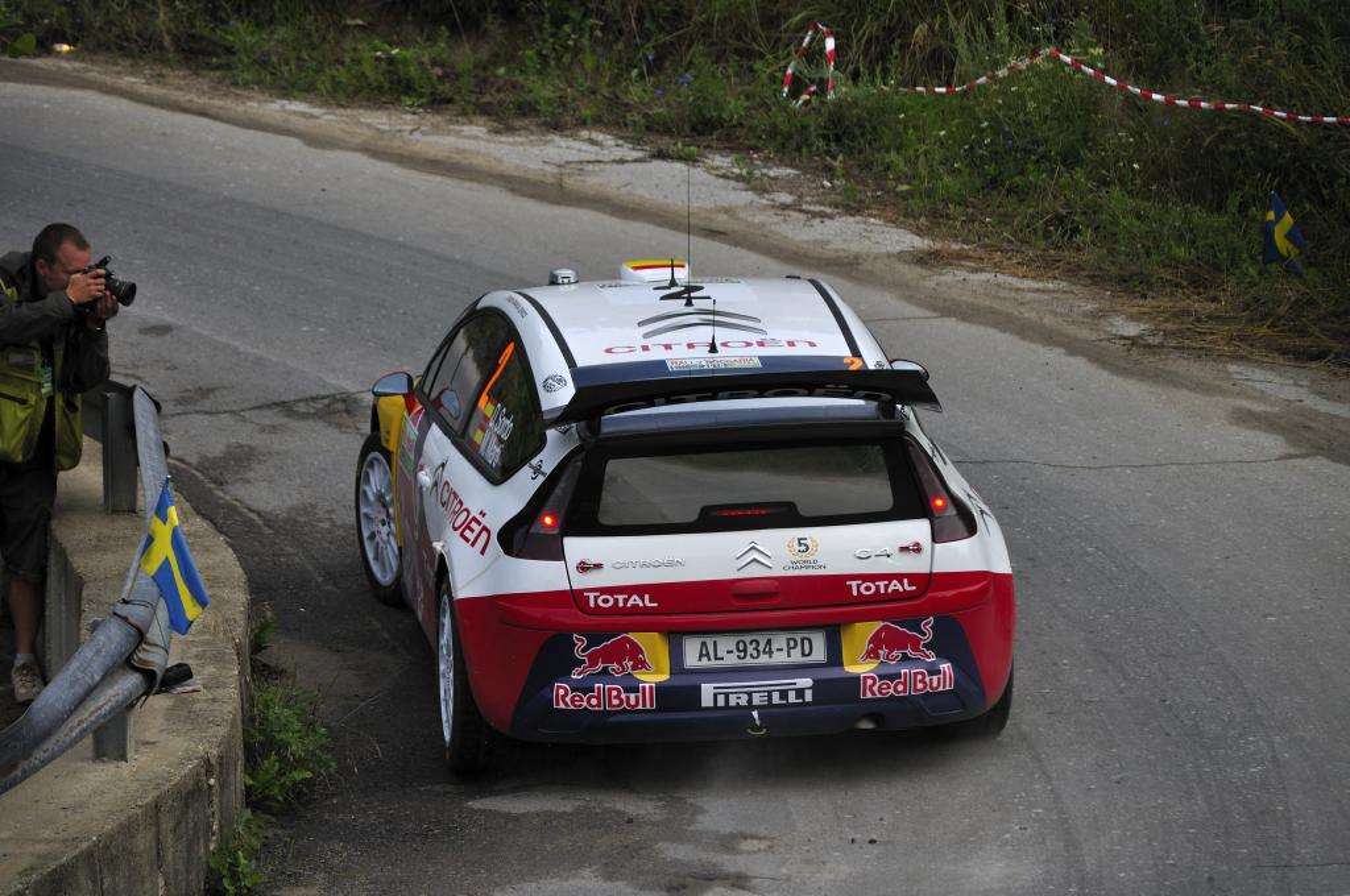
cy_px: 448
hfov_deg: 14.0
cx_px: 675
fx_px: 5505
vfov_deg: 9.3
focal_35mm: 147
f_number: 5
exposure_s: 1/1250
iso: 400
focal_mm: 98
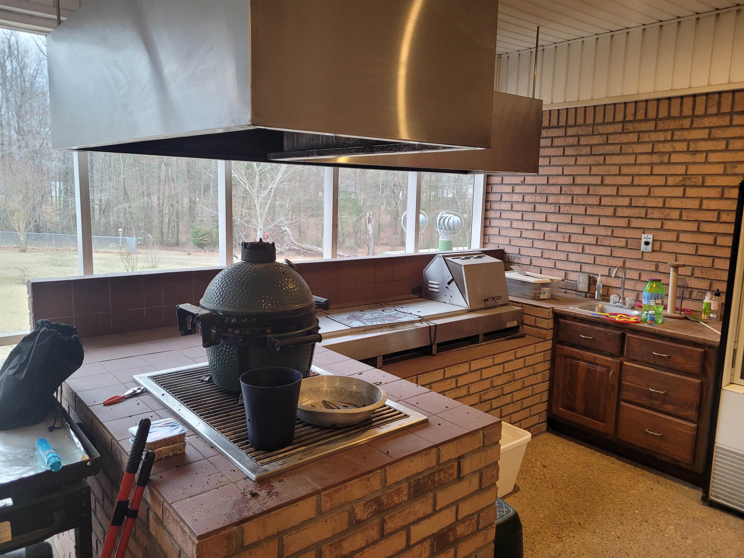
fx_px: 559
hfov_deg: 67.3
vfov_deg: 53.1
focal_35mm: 26
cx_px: 372
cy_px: 279
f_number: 1.8
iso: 250
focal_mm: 5.4
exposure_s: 1/60
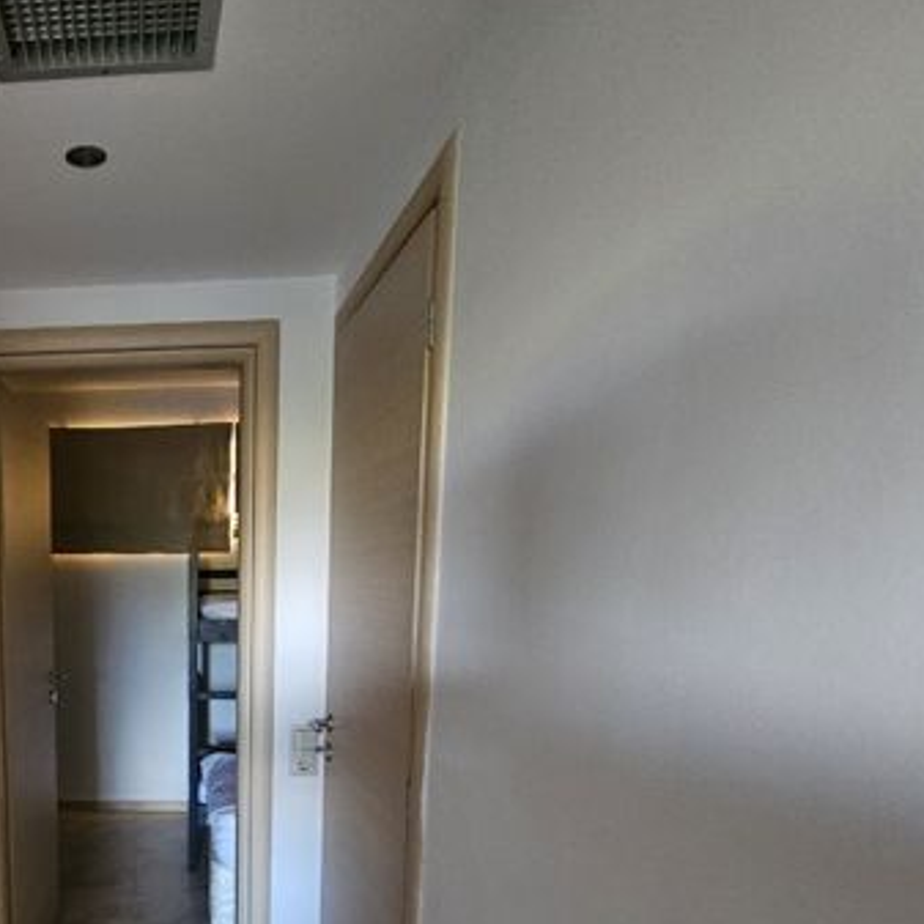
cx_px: 117
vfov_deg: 61.5
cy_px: 688
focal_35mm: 24
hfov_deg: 57.2
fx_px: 725
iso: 1000
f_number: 2.2
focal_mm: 2.2
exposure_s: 1/25
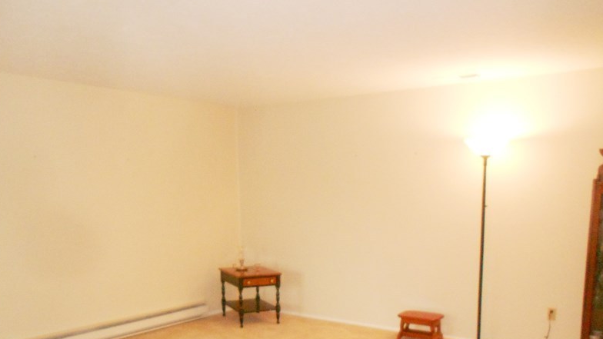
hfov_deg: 54.0
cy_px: 283
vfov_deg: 31.0
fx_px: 592
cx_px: 308
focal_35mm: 37
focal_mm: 4.6
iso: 320
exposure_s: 1/25
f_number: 3.2
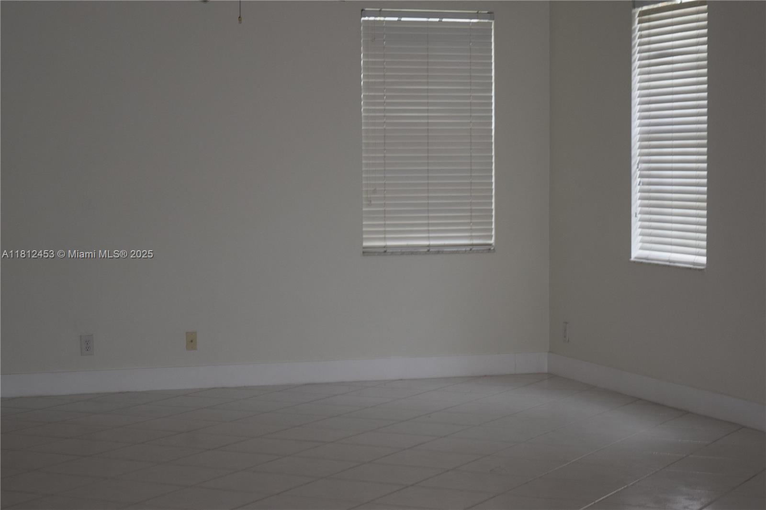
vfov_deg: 16.5
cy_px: 255
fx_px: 1755
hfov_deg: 24.6
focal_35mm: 82
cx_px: 383
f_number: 5.6
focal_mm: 55
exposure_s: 1/80
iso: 800
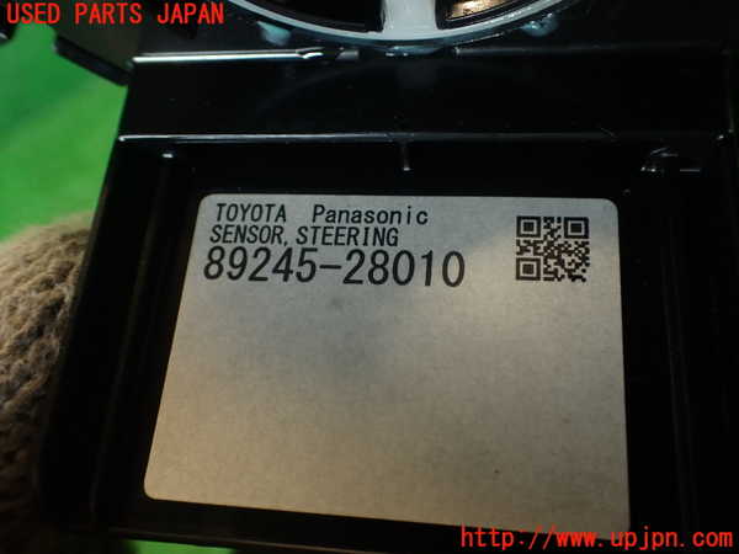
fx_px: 683
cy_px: 277
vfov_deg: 44.2
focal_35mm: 32
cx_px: 370
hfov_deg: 56.8
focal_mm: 5.79
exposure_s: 1/30
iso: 200
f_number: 2.4
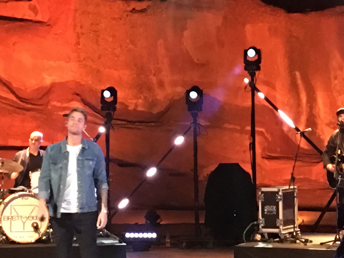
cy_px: -21
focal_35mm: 130
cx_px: 187
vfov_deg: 11.3
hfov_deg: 15.2
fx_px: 1292
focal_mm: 4.15
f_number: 2.2
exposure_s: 1/4
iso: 80
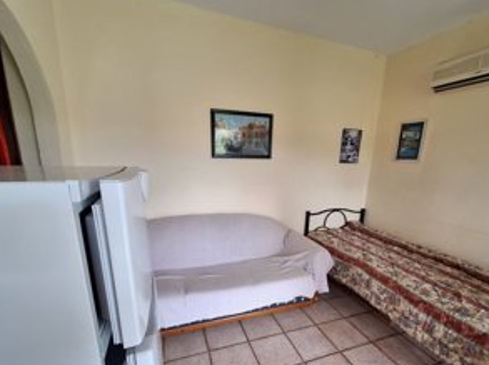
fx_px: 226
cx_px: 259
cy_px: 213
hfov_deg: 94.5
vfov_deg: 77.4
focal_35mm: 16
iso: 125
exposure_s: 1/50
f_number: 2.2
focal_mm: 1.74
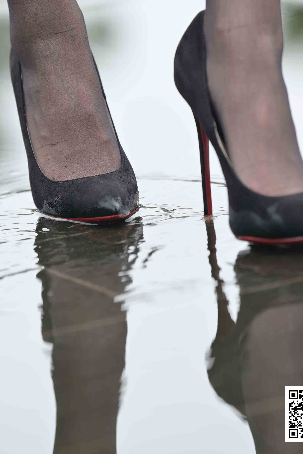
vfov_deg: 8.0
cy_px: 112
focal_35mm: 258
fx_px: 3257
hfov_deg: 5.3
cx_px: 139
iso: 200
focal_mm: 170
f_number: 4
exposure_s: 1/320
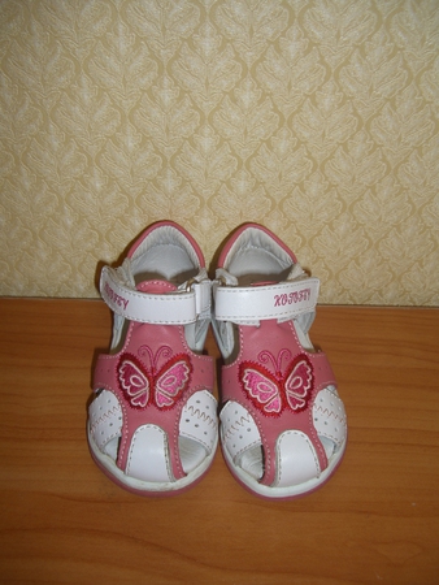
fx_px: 642
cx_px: 220
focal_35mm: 38
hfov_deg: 37.8
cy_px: 292
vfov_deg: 49.0
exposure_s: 1/60
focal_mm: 7.9
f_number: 2.8
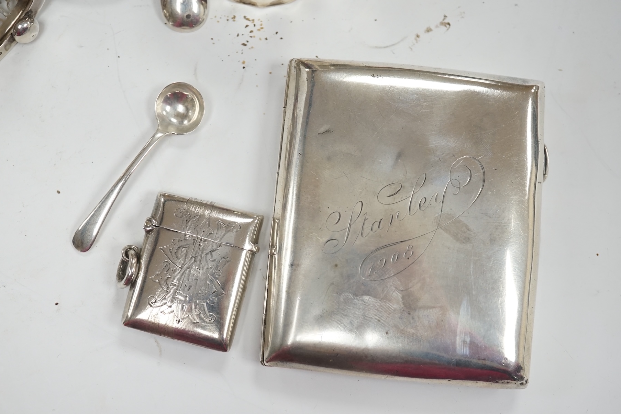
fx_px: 845
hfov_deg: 40.3
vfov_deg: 27.5
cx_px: 291
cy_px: 224
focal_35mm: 49
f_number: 8
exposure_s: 1/160
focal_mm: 30
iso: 1000
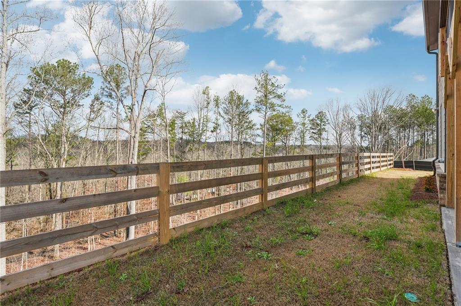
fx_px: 194
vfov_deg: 76.5
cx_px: 230
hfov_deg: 99.7
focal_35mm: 15
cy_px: 153
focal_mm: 15.2
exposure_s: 1/320
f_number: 8
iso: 320
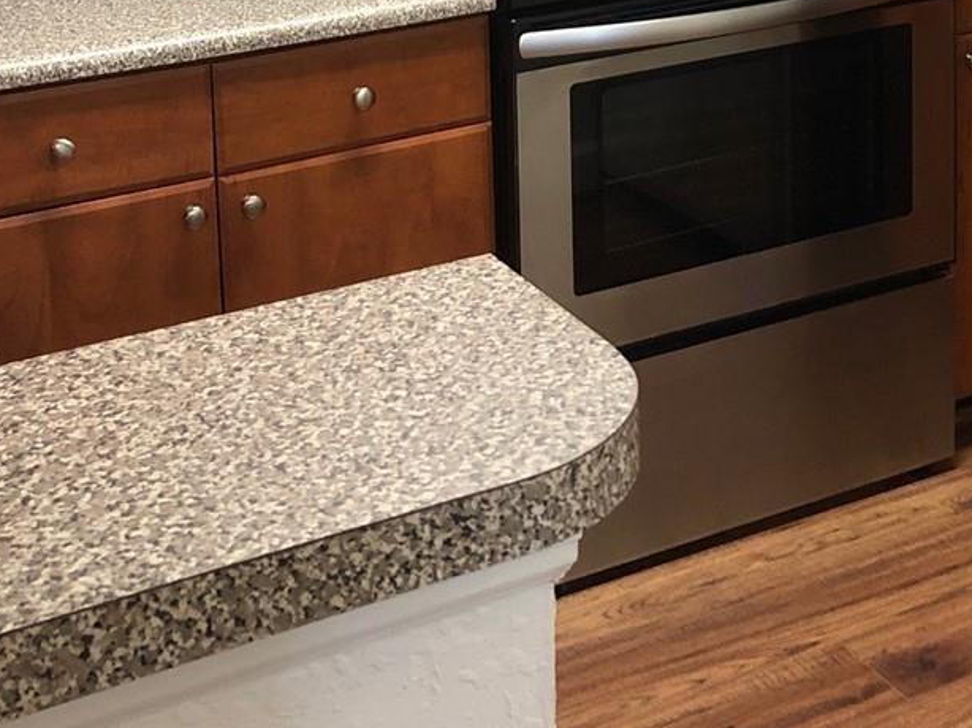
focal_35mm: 73
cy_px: -209
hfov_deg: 26.1
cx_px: 814
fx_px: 2049
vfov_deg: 18.8
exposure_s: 1/15
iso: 80
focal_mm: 3.99
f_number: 1.8
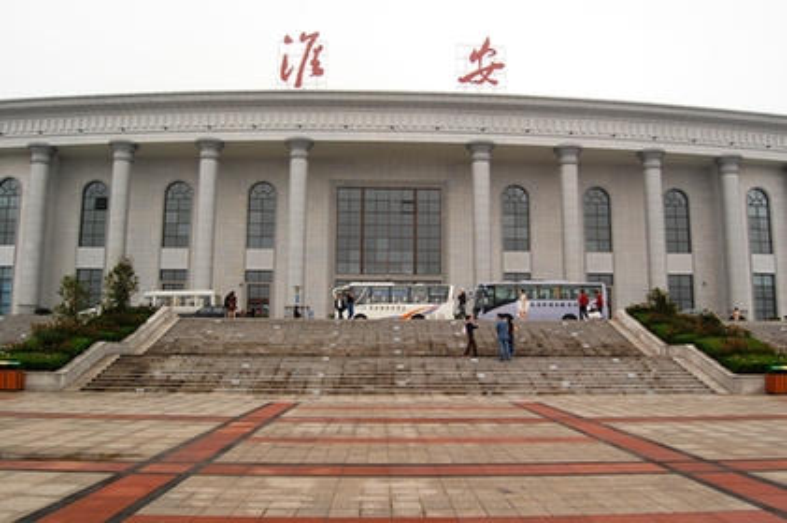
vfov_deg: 47.9
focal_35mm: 27
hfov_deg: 67.4
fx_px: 590
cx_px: 394
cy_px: 262
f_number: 8
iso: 400
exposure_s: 1/200
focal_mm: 18
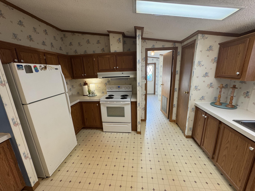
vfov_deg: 85.7
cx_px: 128
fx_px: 103
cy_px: 96
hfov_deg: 102.1
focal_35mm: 14
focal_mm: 2.22
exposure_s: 1/120
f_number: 2.2
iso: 125
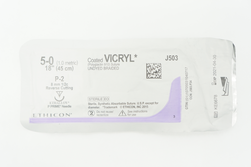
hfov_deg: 45.0
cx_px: 126
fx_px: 303
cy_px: 84
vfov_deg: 30.8
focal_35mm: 44
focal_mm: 29
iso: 400
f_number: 4
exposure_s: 1/60
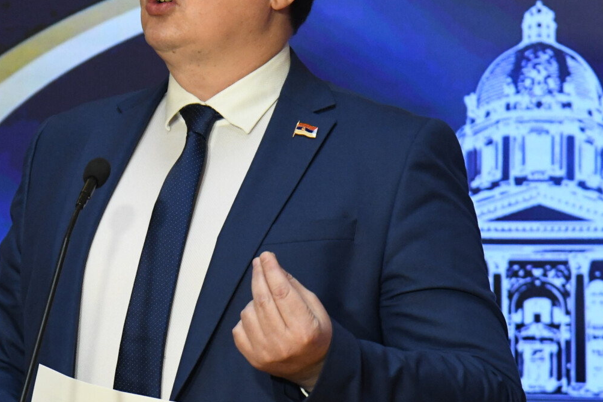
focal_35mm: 306
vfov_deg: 4.5
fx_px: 5124
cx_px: 98
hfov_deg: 6.7
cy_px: 233
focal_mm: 120
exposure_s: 1/250
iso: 4000
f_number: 5
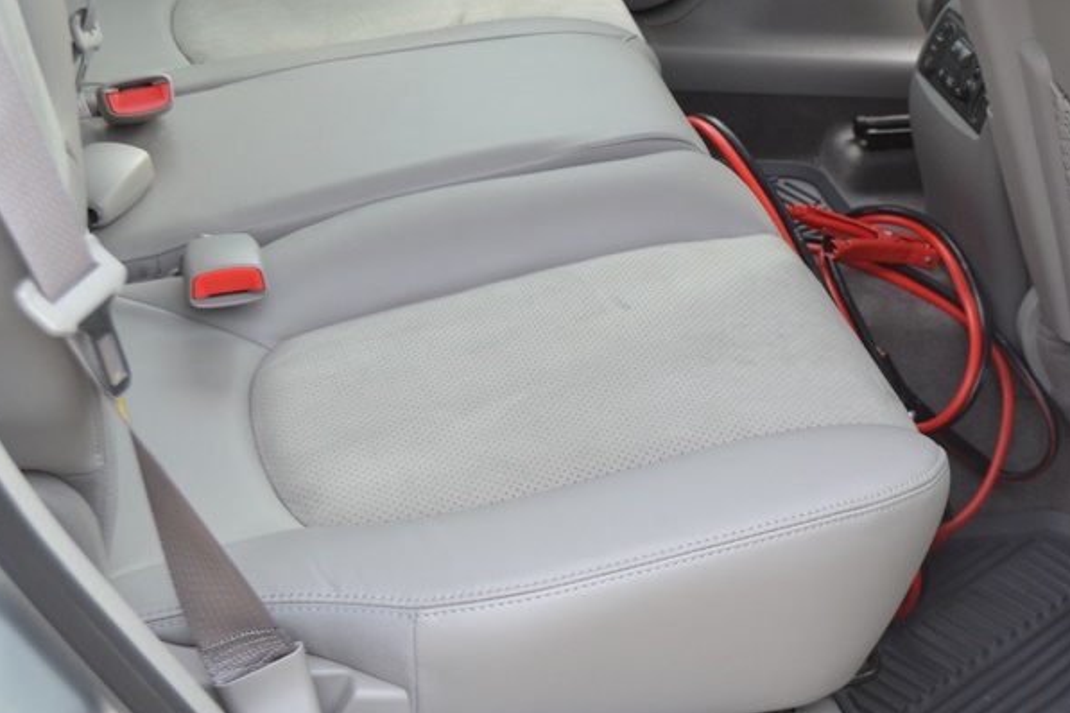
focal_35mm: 73
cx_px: 828
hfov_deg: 27.3
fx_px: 2165
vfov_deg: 18.7
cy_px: 336
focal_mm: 29
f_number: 5
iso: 400
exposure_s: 1/100
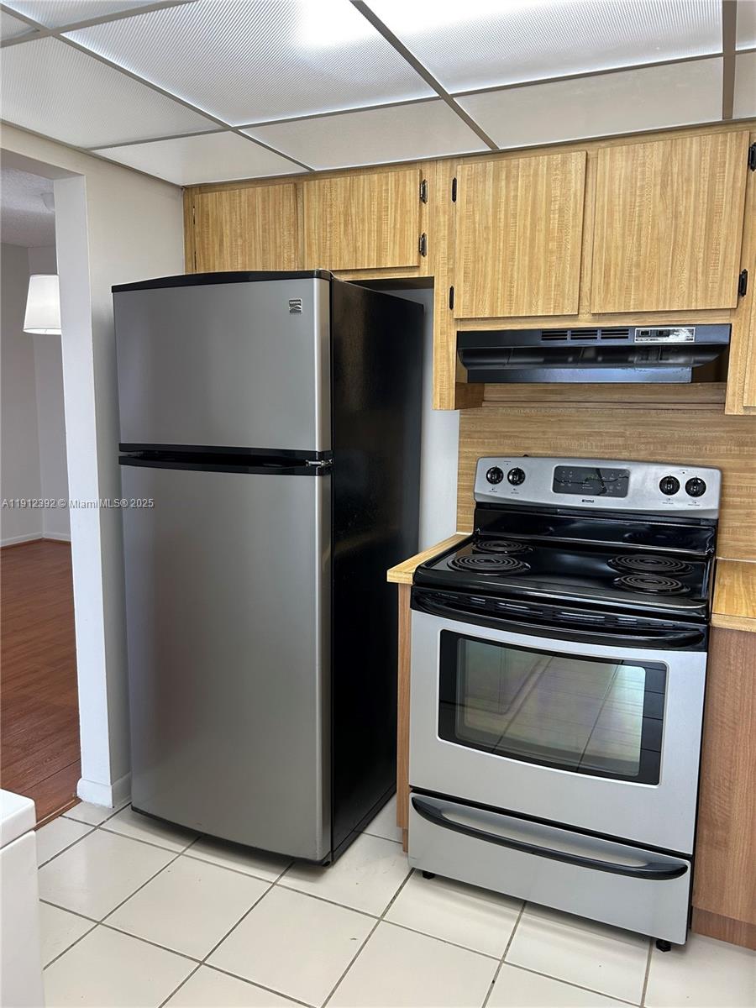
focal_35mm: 26
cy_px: 504
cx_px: 378
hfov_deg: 53.1
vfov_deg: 67.3
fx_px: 757
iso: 125
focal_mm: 5.7
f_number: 1.5
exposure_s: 1/120
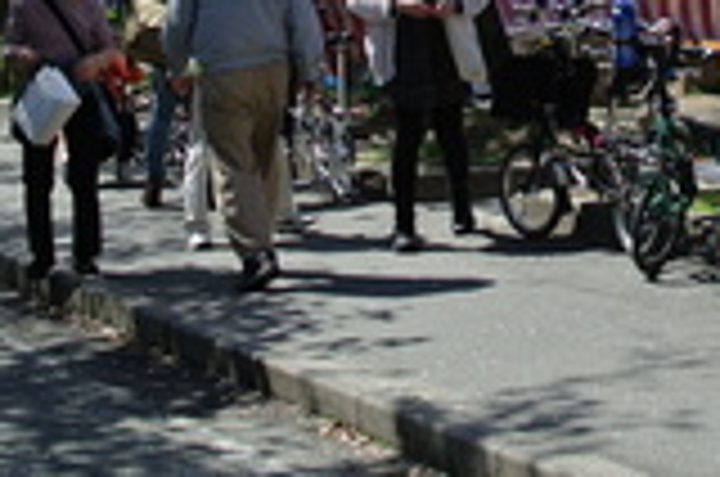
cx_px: 648
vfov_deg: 10.9
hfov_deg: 16.5
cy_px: -63
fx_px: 2455
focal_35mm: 123
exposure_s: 1/640
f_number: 4.5
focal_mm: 18.5
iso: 100
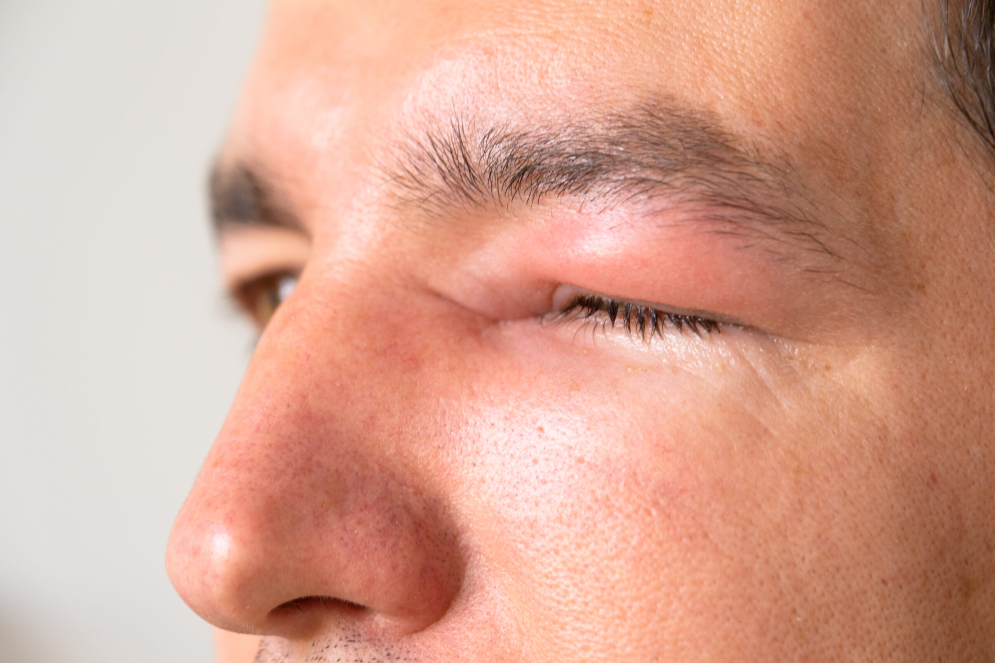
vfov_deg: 11.4
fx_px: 3317
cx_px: 498
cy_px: 332
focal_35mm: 120
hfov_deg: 17.1
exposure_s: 1/30
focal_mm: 80
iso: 320
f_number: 4
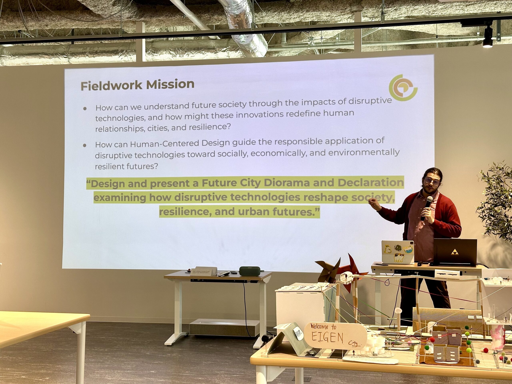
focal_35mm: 48
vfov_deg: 30.3
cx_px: 256
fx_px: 710
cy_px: 192
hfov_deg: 39.7
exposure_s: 1/60
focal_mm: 6.86
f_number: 1.78
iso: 64
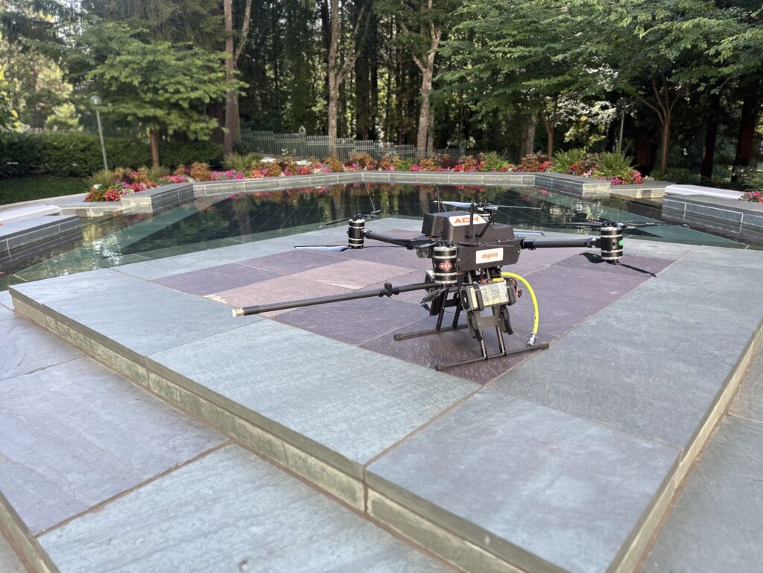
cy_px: 286
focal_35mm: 24
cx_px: 382
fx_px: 529
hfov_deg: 71.6
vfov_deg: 56.8
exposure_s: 1/326
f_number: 1.78
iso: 80
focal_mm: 6.86
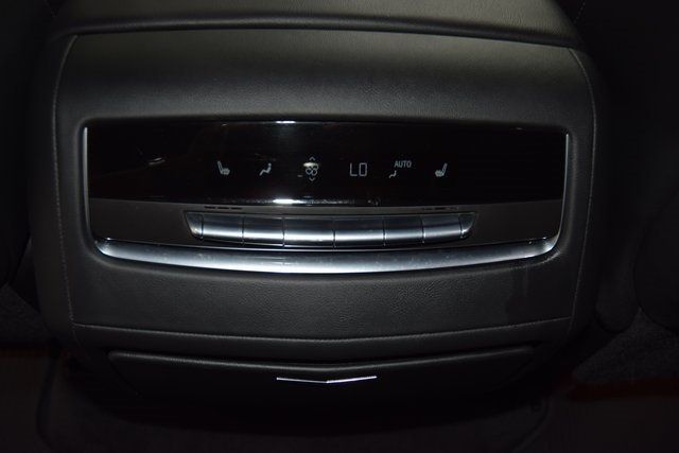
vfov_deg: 36.9
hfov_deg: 53.1
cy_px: 226
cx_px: 340
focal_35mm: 36
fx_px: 679
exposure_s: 1/20
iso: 400
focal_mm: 24
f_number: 3.8
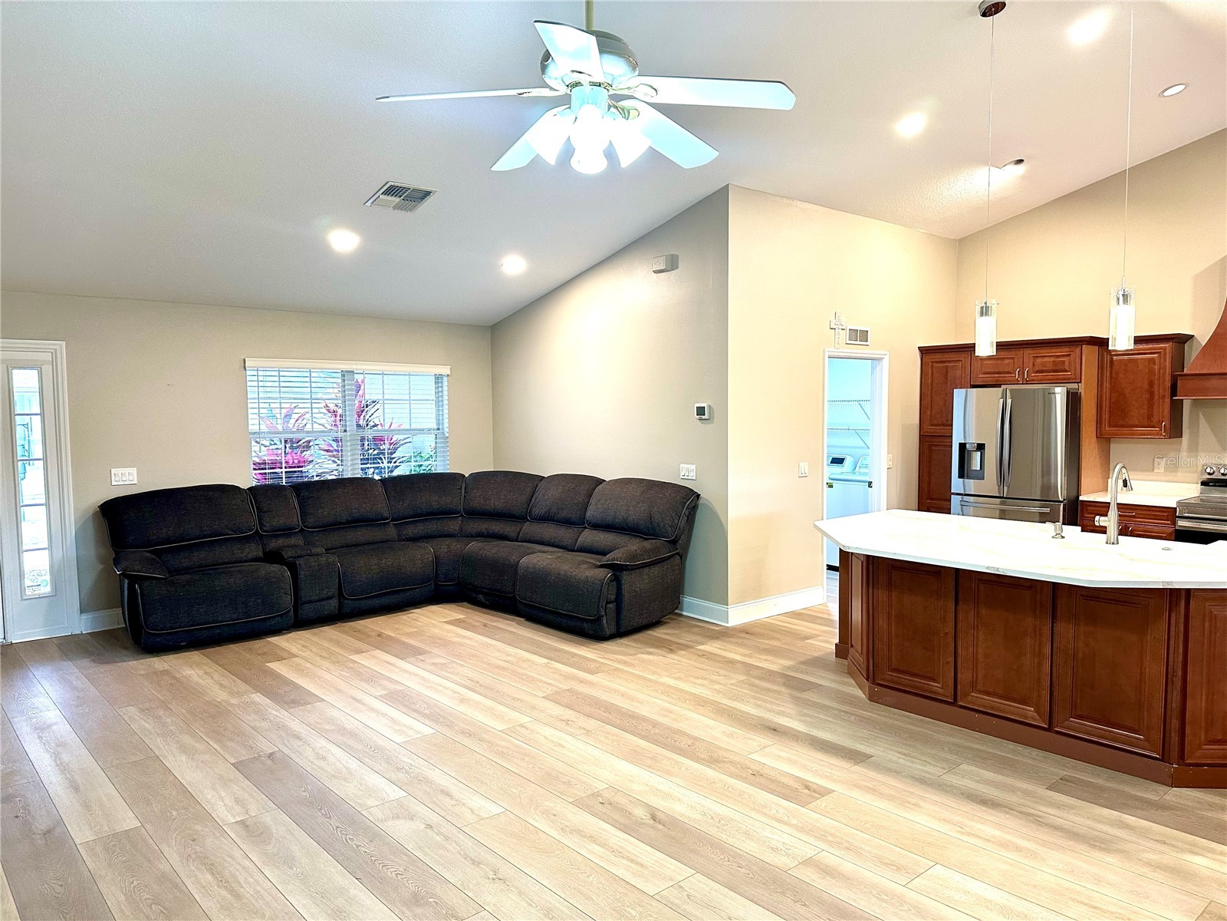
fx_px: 851
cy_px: 460
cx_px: 614
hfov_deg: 71.6
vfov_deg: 56.8
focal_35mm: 24
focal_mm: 6.86
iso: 200
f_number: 1.78
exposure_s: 1/91
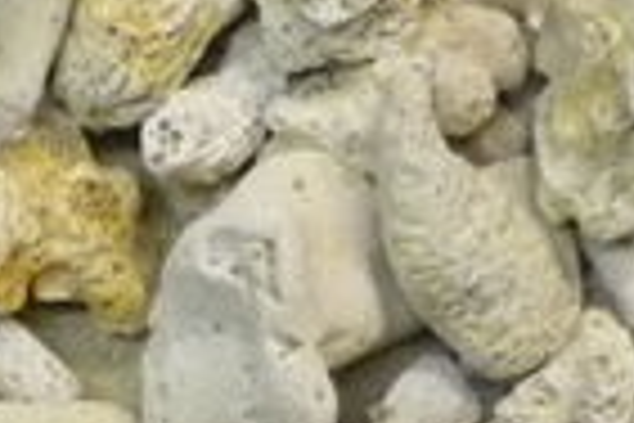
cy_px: 846
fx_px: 3240
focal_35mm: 184
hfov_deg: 10.8
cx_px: -301
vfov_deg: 7.2
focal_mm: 4.4
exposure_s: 1/60
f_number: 2.8
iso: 400
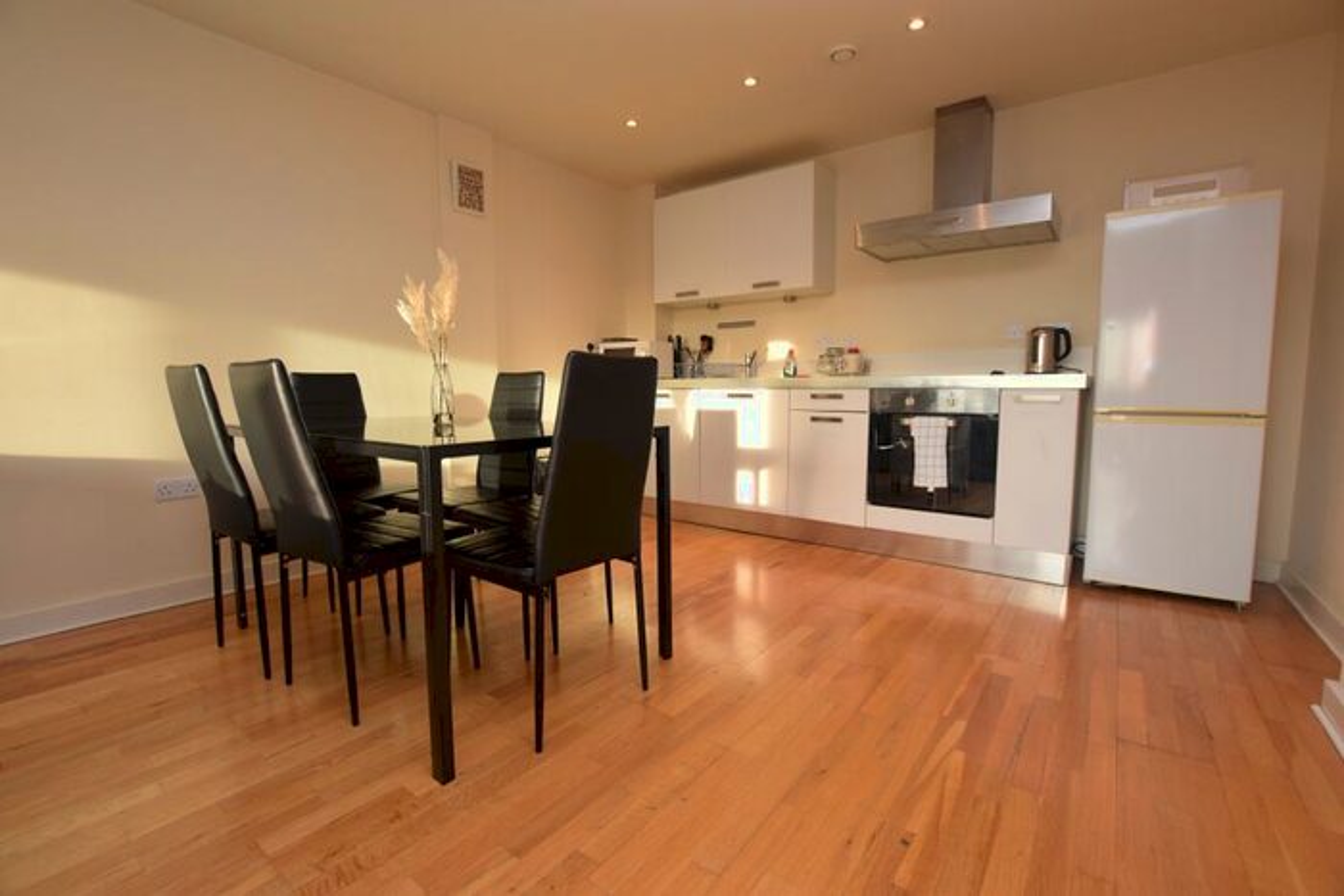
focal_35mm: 15
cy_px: 448
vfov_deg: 77.4
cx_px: 672
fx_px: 560
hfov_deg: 100.4
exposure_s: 1/125
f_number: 5.6
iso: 500
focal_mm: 10
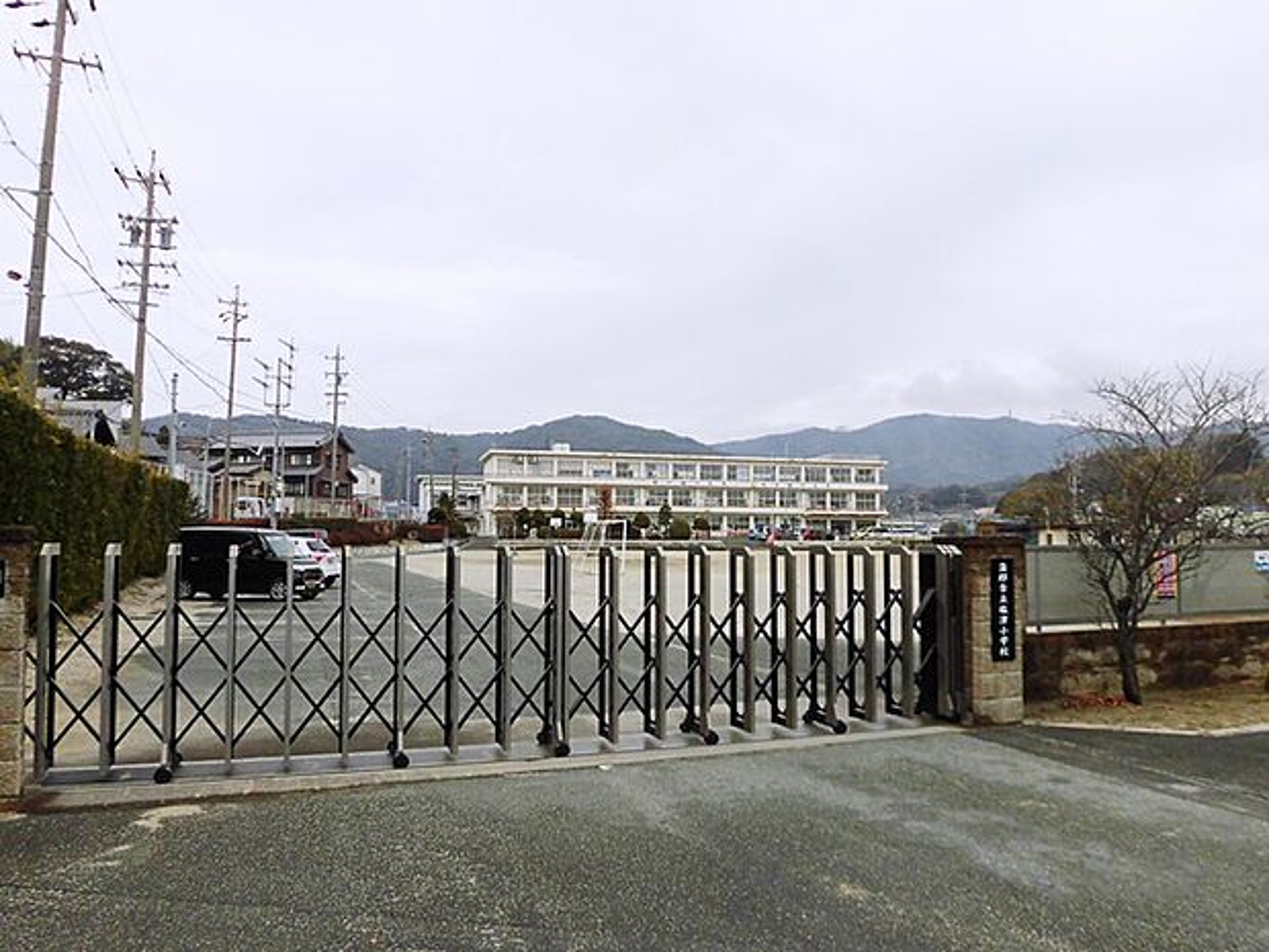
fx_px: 880
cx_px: 634
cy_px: 476
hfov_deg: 71.6
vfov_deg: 56.8
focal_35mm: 24
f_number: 7.8
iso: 100
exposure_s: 1/200
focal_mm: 4.3
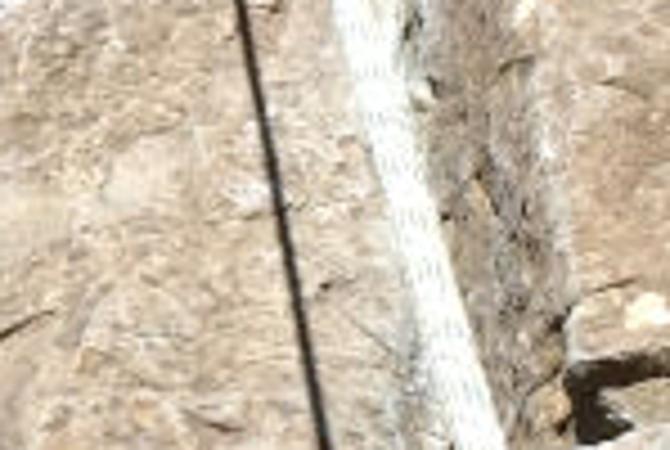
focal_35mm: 202
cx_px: -526
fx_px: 3767
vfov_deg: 6.7
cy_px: -216
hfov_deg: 9.7
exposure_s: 1/1520
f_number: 2.2
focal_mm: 4.15
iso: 32
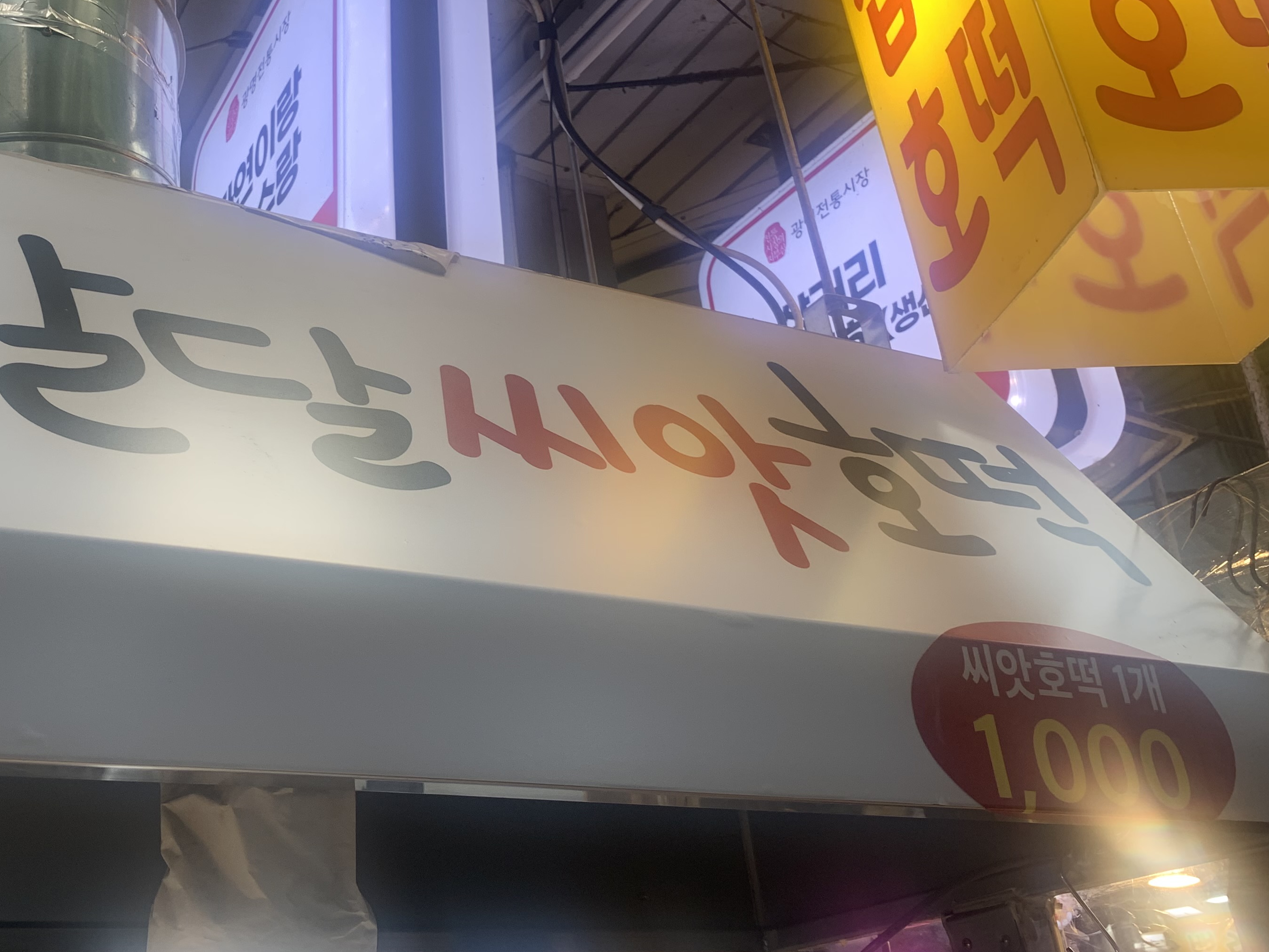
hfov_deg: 46.7
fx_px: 1430
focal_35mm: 39
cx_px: 369
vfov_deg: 36.8
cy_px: 417
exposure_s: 1/120
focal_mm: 4.25
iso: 40
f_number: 1.8
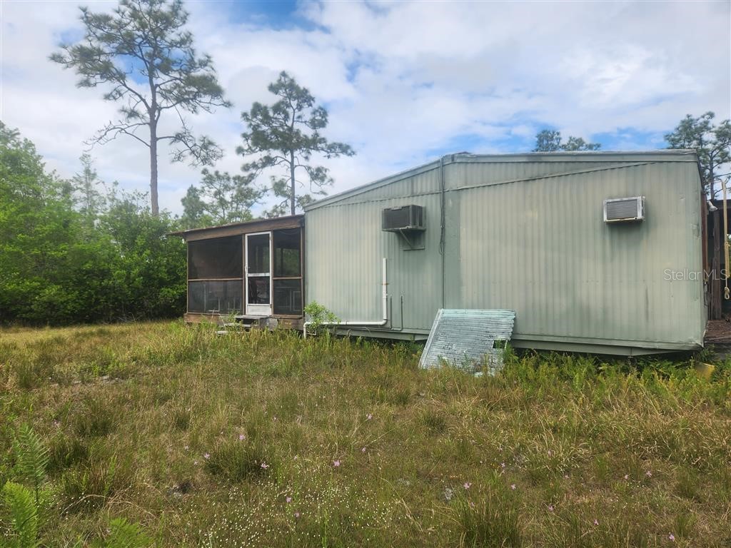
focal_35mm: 23
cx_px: 366
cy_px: 274
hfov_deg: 73.9
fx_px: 486
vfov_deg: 58.9
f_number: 1.8
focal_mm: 5.4
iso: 20
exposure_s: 1/1819
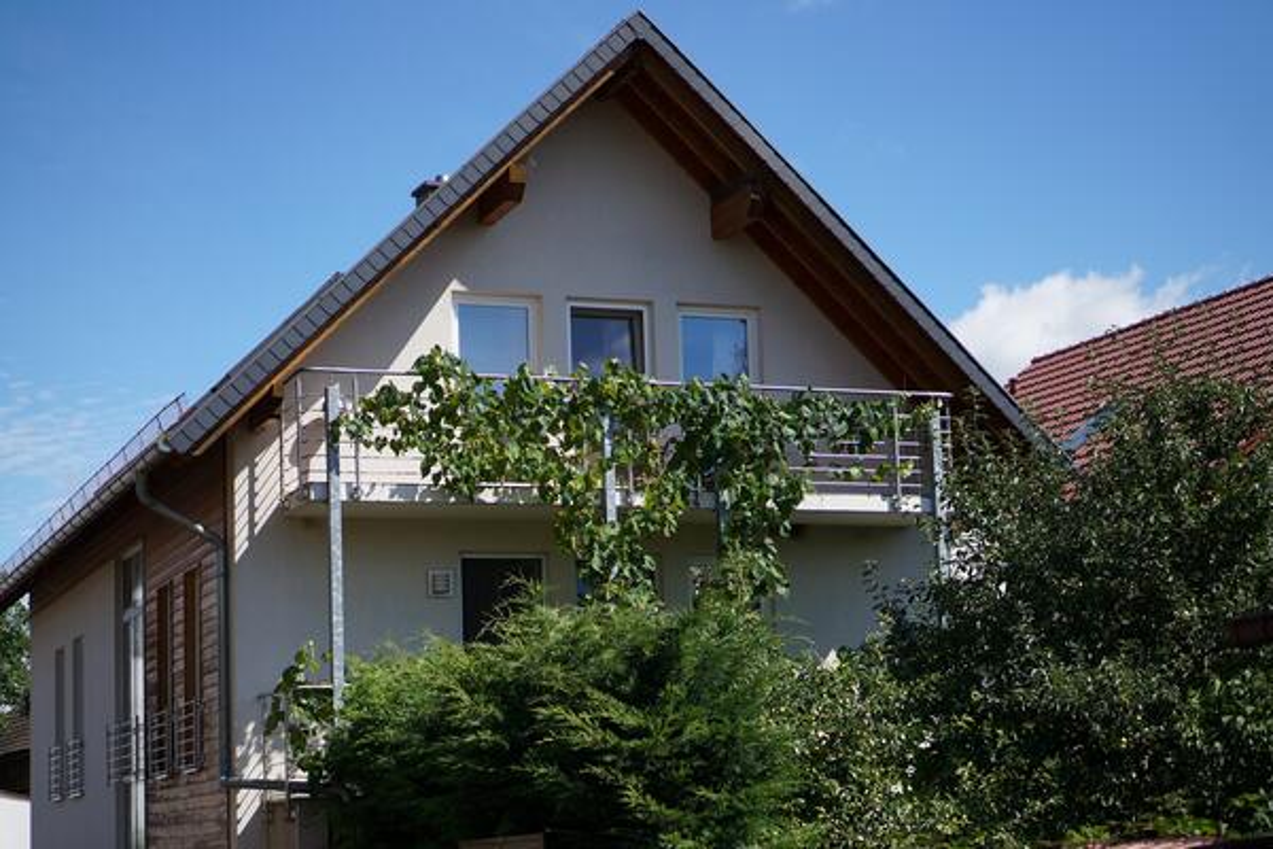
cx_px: 636
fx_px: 2652
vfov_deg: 18.2
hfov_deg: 27.0
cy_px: 424
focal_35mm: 75
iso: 100
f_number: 2
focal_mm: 50
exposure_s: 1/4000
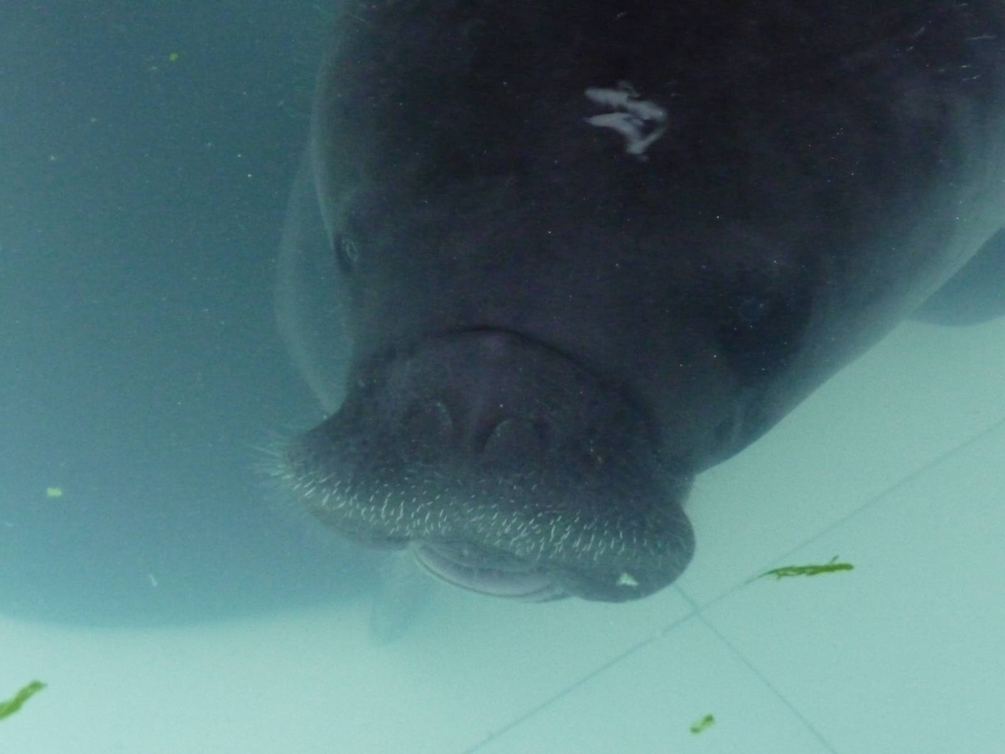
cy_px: 377
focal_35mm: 128
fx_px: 3716
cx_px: 502
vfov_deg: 11.6
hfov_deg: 15.4
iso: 800
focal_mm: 21.8
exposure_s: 1/100
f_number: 4.7
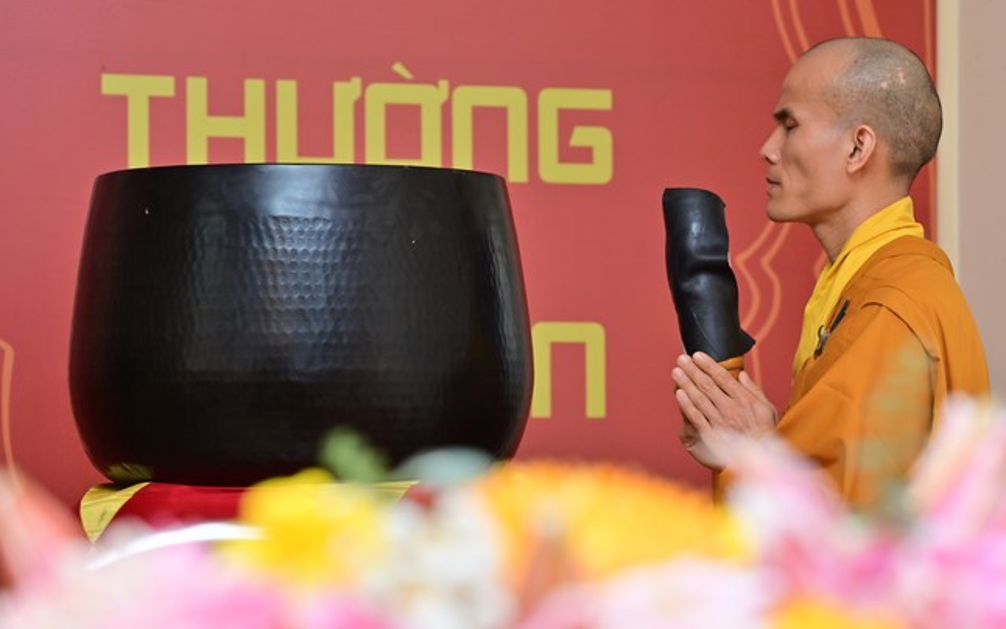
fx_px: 3373
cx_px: 503
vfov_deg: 10.7
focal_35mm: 123
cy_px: 314
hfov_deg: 17.0
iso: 1250
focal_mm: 120
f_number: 5.6
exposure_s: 1/125
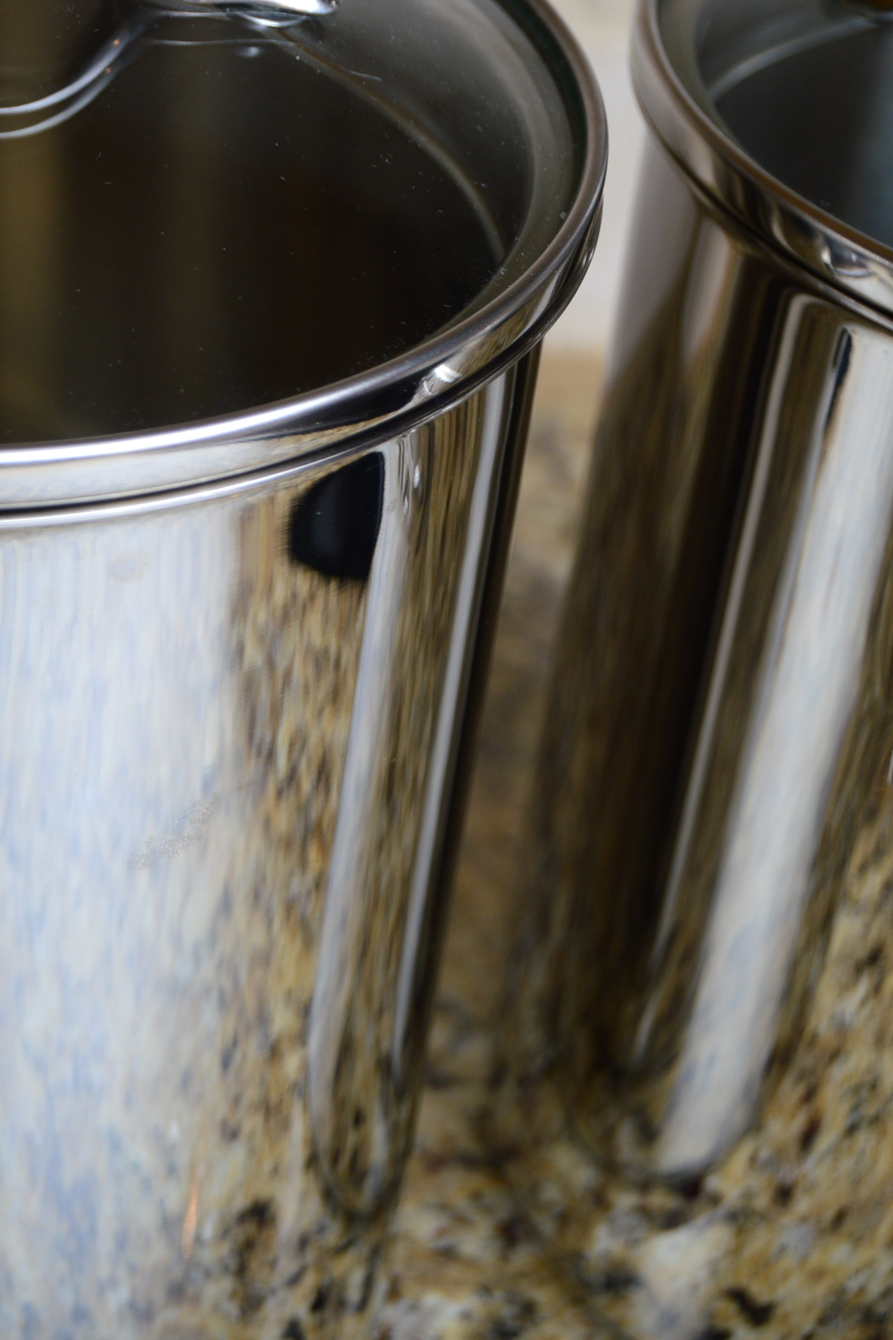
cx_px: 11
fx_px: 3870
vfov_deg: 19.6
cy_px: 669
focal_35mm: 104
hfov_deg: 13.0
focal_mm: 46
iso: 200
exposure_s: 1/200
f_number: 5.3
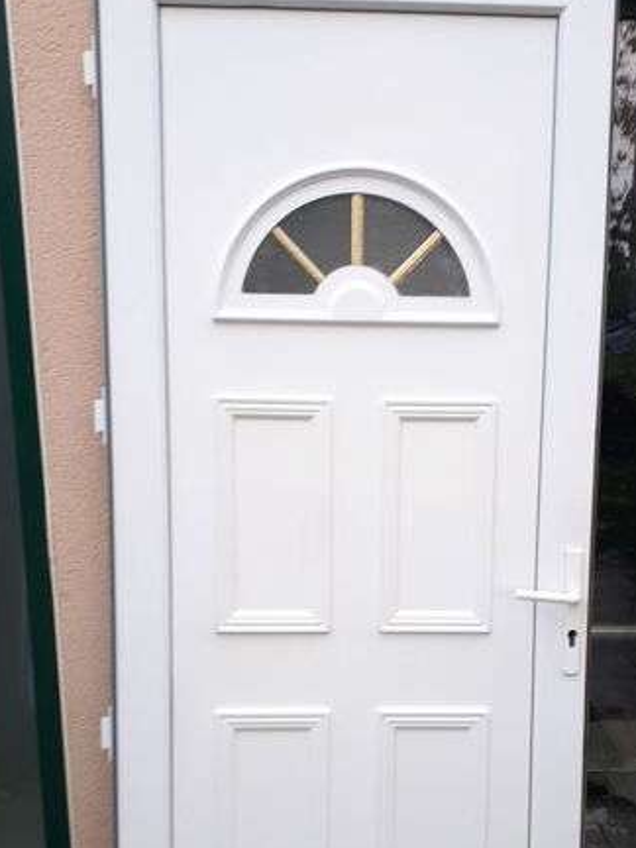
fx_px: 980
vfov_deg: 46.3
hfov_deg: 35.9
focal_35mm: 40
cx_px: 351
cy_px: 542
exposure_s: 1/33
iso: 50
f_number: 1.9
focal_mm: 3.6
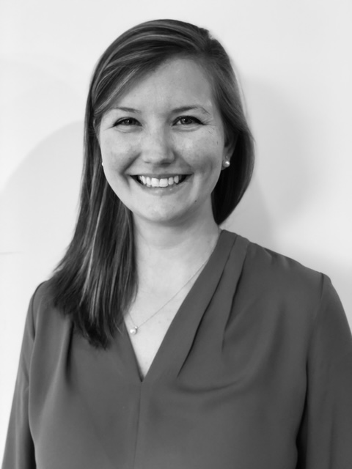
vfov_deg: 36.8
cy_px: 234
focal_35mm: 52
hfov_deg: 28.0
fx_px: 705
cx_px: 176
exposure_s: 1/30
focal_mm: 6
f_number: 2.4
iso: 125
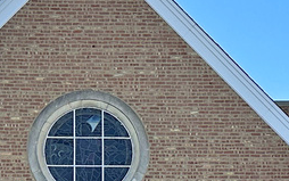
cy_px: 382
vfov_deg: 8.6
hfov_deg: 14.5
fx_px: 1135
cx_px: 160
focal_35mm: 144
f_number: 1.78
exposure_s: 1/2967
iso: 80
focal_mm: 6.86
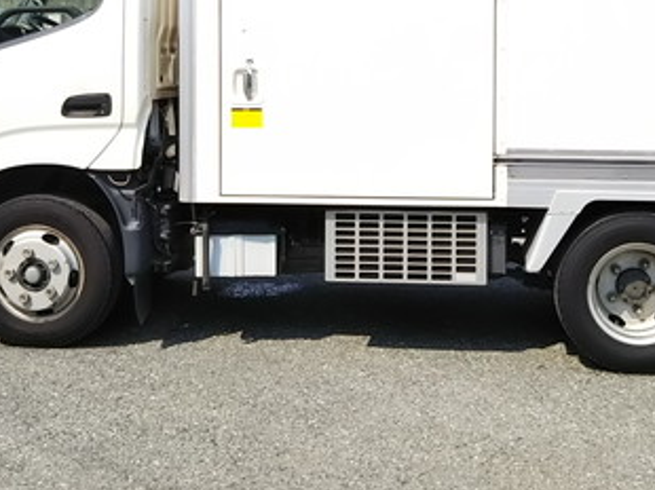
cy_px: 84
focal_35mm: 62
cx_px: 391
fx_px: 1172
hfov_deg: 31.1
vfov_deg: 23.2
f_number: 2.2
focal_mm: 4
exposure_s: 1/798
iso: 20
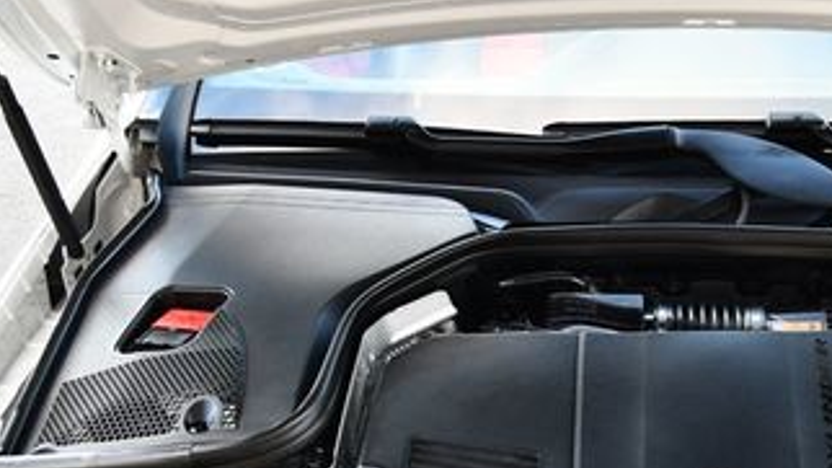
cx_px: 742
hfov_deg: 27.3
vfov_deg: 15.6
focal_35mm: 75
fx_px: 1654
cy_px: 525
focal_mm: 18
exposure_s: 1/250
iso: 450
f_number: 3.5
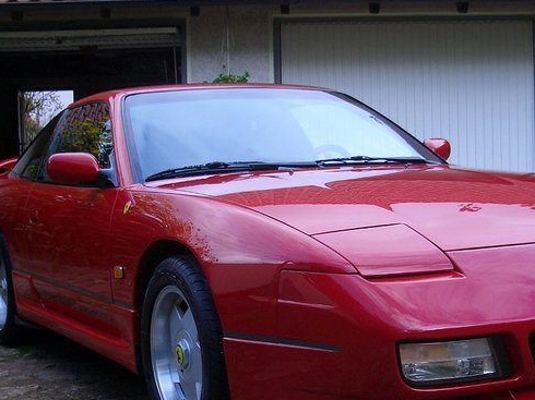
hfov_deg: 28.8
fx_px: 1035
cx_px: 343
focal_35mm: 67
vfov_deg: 21.9
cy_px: 229
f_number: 2.8
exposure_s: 1/320
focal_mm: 6.8
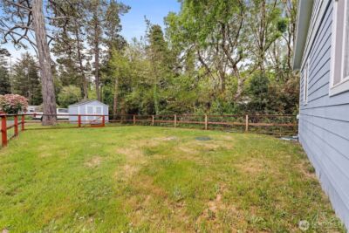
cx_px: 174
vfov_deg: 81.3
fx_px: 136
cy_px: 116
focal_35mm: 14
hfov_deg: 104.2
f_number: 8
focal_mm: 14
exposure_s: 1/160
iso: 400
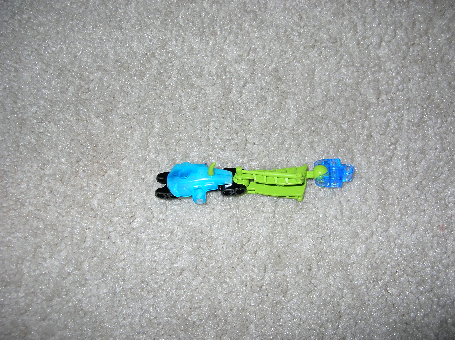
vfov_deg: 39.6
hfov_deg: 51.4
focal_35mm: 36
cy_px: 170
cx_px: 228
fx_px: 473
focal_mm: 6
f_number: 2.7
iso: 50
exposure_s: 1/60.1
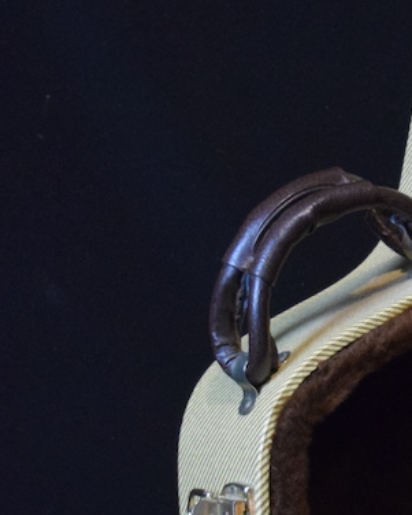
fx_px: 2649
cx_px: 671
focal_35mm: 174
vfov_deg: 11.0
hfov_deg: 8.6
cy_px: 549
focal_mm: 31
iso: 2500
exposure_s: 1/60
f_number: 4.2
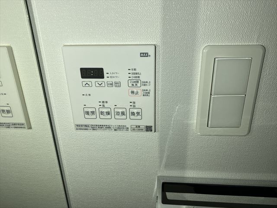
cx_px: 138
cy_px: 104
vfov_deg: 53.1
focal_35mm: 26
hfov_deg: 67.3
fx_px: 208
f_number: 1.8
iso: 125
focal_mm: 4.25
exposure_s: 1/114
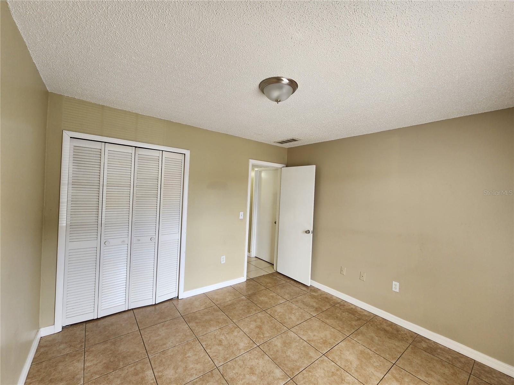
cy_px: 192
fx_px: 193
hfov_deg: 106.2
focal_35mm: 13
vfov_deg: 89.9
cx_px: 257
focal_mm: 2.2
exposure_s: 1/60
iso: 64
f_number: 2.2
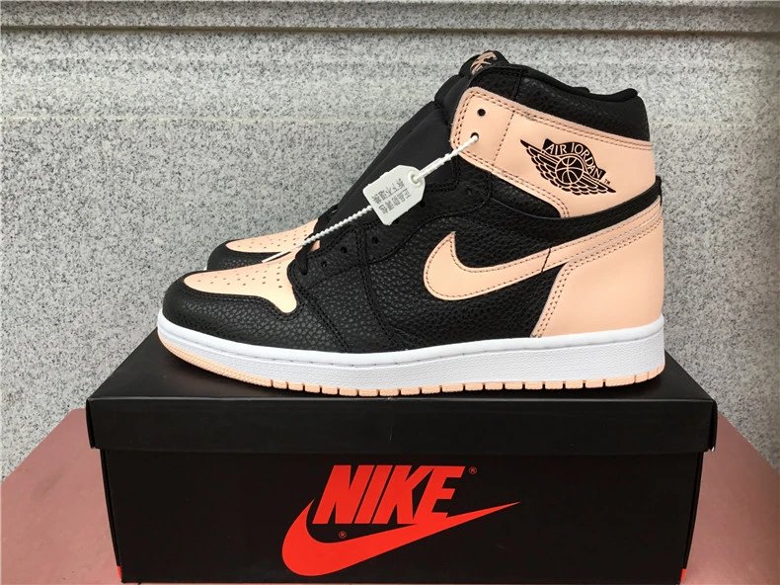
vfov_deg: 45.4
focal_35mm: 31
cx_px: 390
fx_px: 698
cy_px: 292
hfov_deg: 58.4
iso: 32
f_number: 2.4
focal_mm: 3.3
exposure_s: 1/100
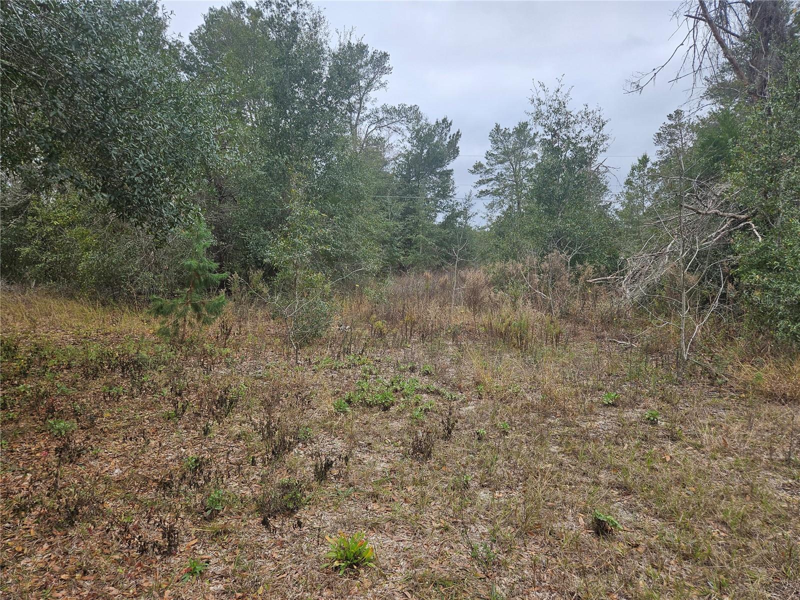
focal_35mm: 23
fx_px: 532
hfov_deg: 73.9
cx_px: 400
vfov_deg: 58.9
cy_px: 300
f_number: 1.8
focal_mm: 5.4
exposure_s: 1/338
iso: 25
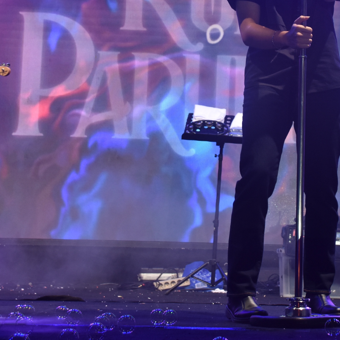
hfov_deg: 18.2
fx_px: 1056
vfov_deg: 18.2
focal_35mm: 95
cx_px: 262
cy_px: 87
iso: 560
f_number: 4.8
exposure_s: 1/90
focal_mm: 32
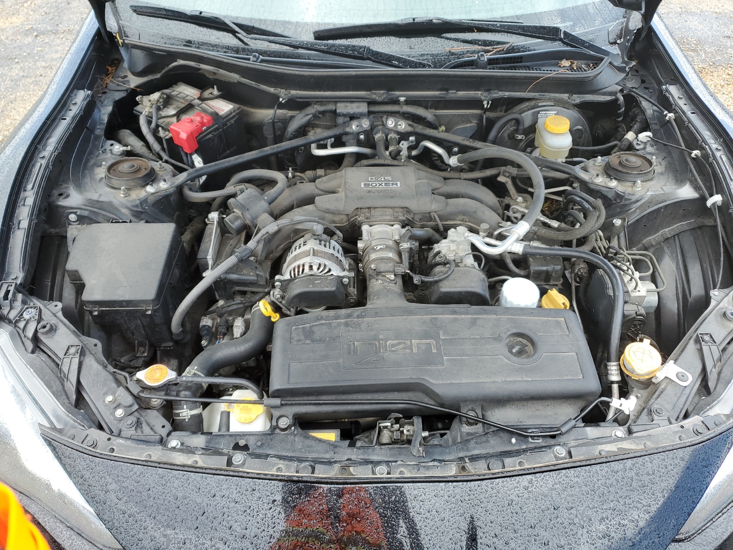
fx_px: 551
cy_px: 275
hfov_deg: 67.3
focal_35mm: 26
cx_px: 366
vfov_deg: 53.1
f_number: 1.5
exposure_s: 1/385
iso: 50
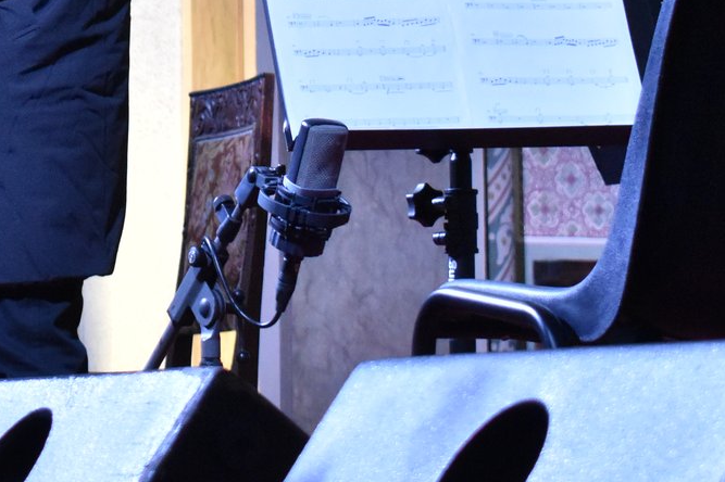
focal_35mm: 216
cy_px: -167
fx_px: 4348
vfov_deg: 6.3
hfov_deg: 9.5
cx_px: 40
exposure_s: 1/80
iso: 3200
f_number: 5.3
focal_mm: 48
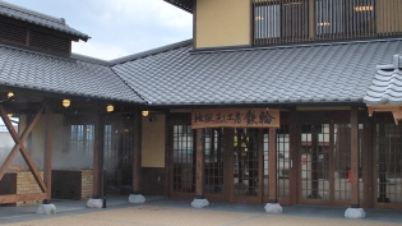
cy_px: 97
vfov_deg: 21.8
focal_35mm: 55
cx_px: 125
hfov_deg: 37.3
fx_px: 586
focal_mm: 20
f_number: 4.5
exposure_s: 1/200
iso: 100
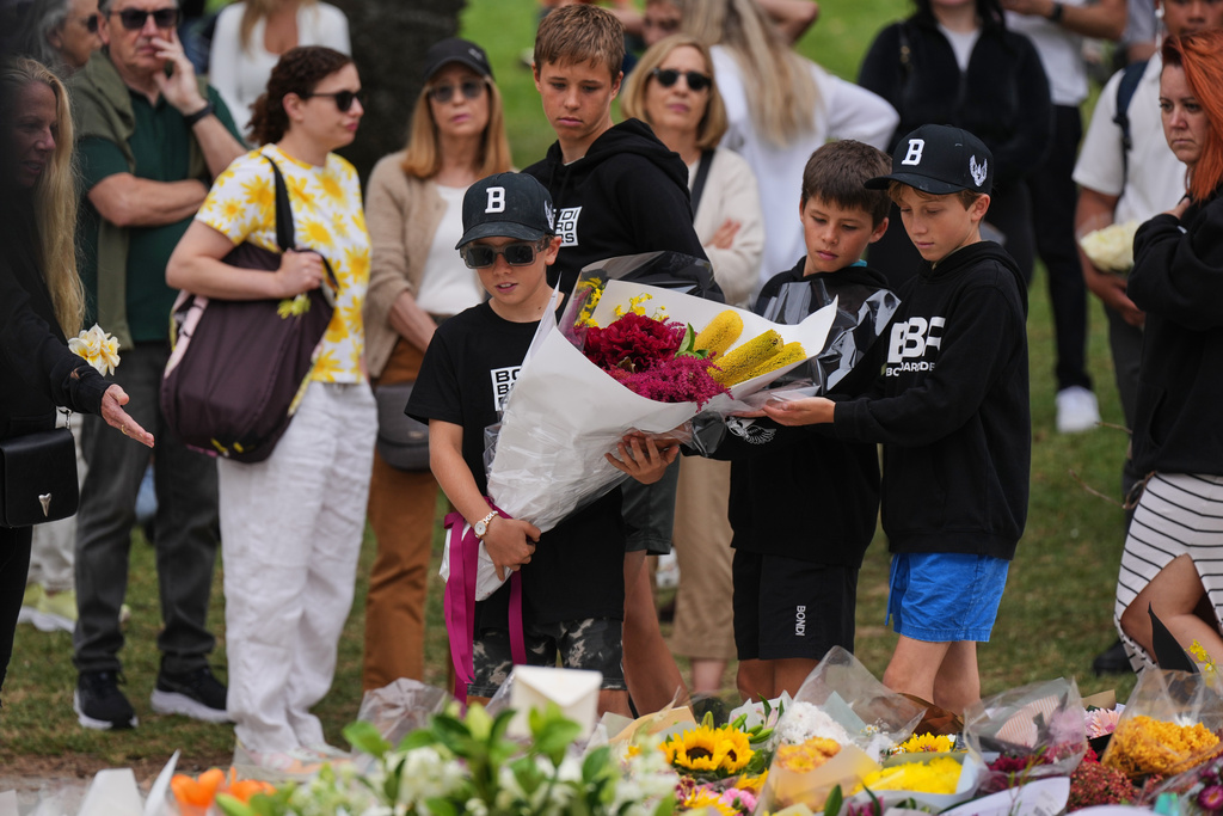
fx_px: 6795
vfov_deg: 6.9
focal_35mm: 200
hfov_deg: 10.3
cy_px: 408
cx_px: 612
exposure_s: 1/800
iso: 250
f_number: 4
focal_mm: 200
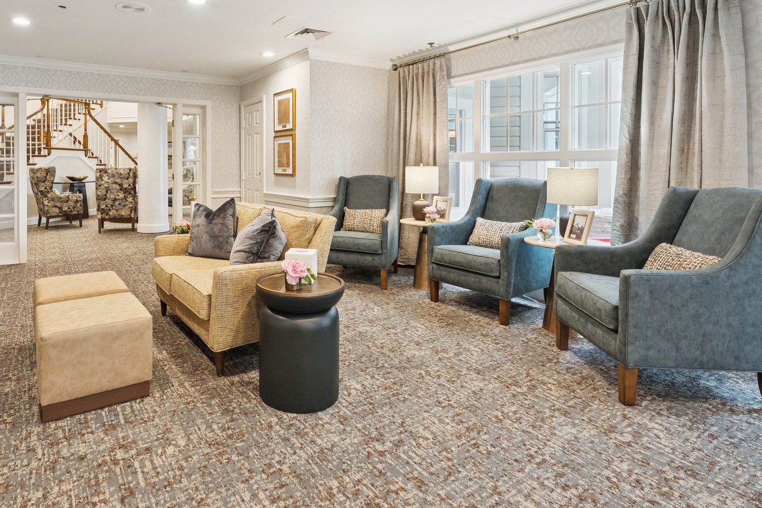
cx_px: 286
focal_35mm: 21
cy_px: 166
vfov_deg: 58.1
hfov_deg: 79.7
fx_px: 445
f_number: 7.1
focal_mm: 15
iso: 640
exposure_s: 1/20
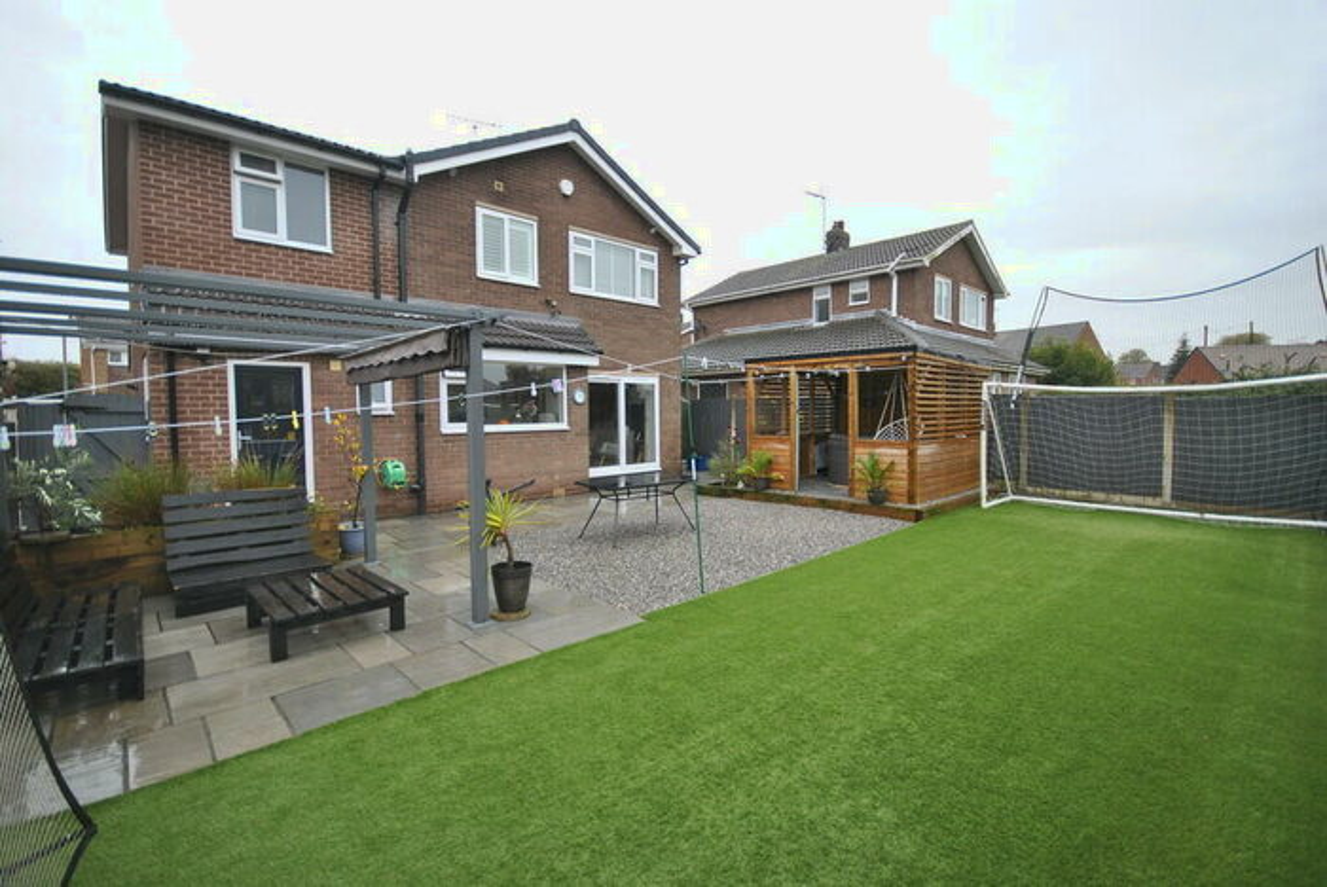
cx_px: 664
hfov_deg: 100.3
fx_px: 553
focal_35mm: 15
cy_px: 444
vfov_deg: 77.4
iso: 200
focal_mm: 10
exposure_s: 1/60
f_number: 4
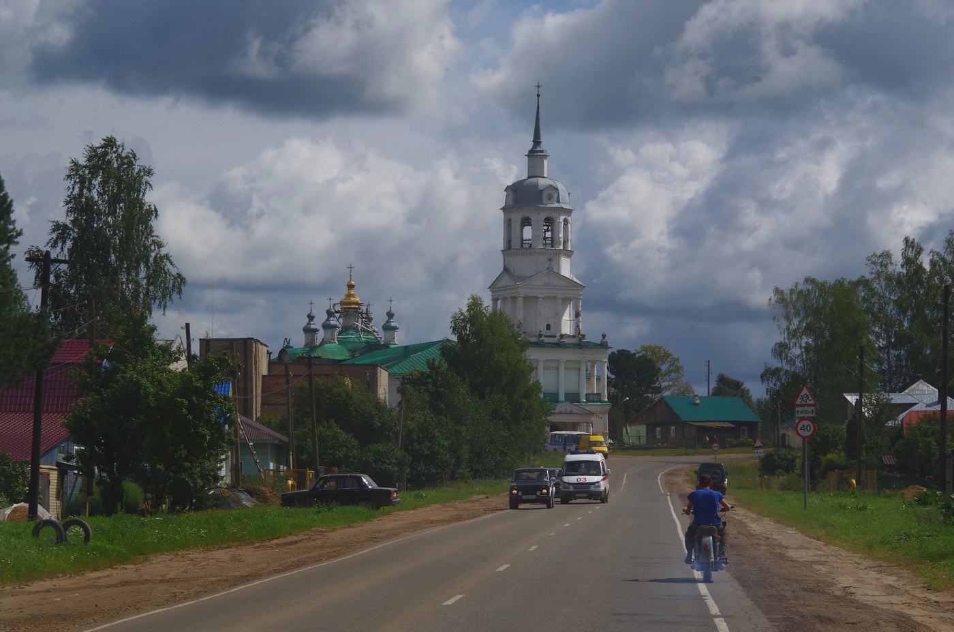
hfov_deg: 20.1
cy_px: 316
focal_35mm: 102
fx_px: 2697
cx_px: 477
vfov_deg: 13.4
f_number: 14
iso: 200
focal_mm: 68
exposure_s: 1/250
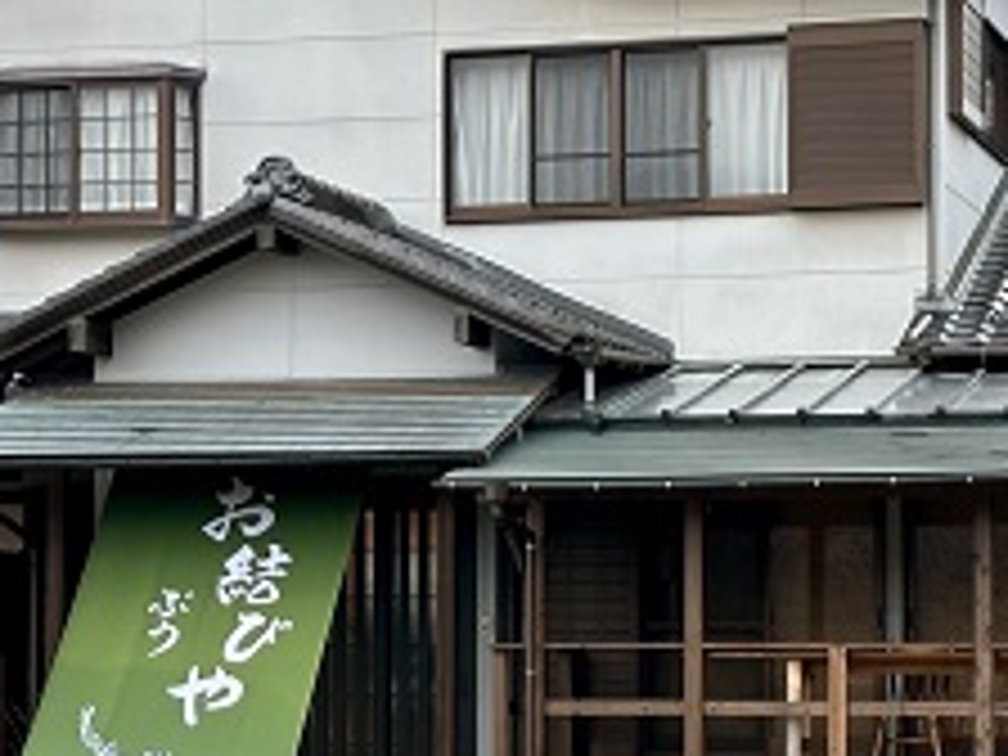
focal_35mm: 104
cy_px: 430
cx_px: 700
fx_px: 3028
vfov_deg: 14.2
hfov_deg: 18.8
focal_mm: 6.86
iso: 80
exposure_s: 1/75
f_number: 1.78
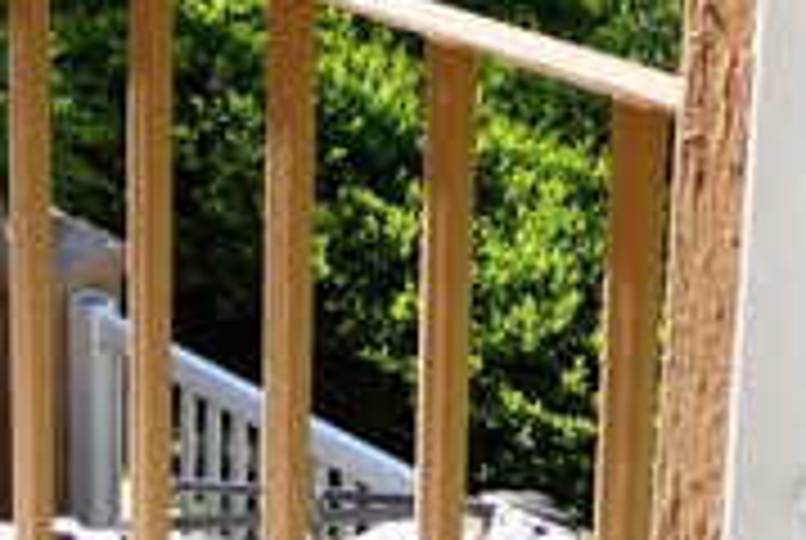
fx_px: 1996
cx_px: -540
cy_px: -472
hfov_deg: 18.9
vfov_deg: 13.6
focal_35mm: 89
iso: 80
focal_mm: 4.3
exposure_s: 1/320
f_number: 3.3
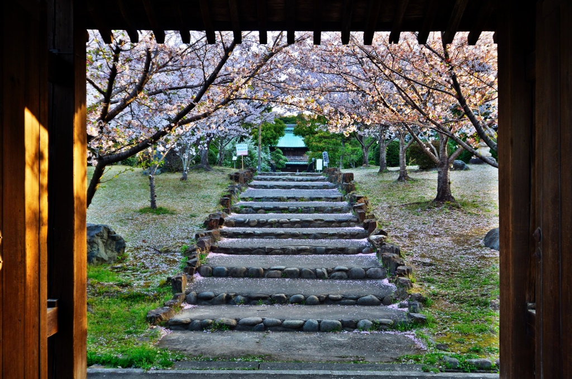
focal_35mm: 36
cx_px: 286
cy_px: 190
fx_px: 571
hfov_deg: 53.2
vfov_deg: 36.7
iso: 100
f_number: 5.6
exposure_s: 1/40
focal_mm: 24
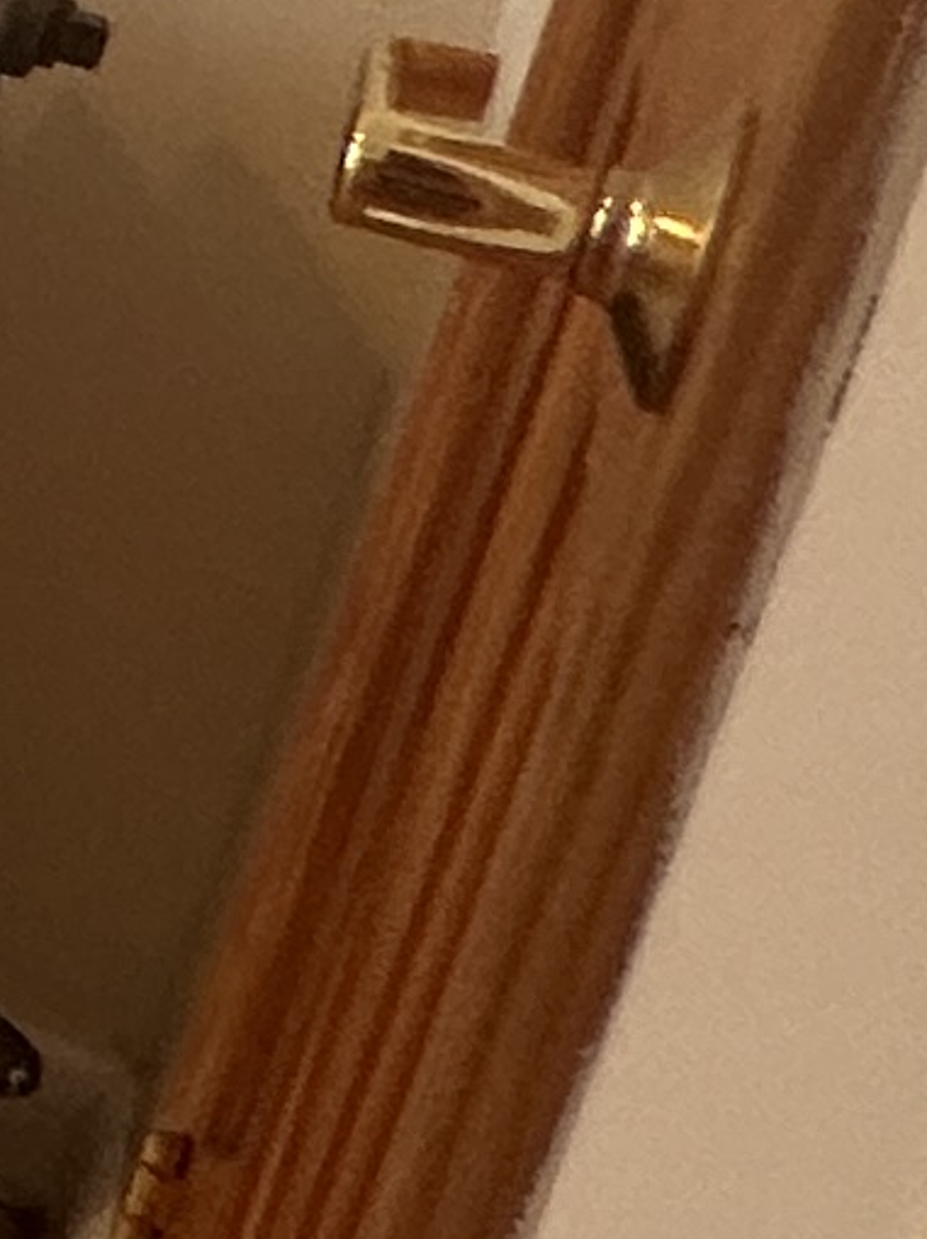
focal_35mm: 111
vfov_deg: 15.7
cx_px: -3654
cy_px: -835
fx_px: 3968
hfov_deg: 6.5
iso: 80
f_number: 2.2
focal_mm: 2.22
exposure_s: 1/120
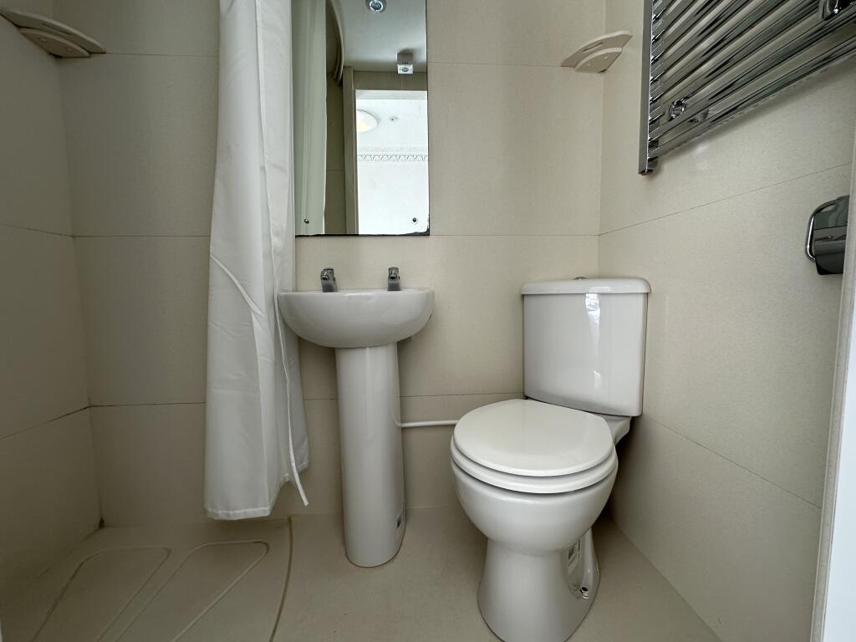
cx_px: 428
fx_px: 346
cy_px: 321
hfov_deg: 102.1
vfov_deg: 85.7
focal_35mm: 14
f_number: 2.2
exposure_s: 1/99
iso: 50
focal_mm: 2.22
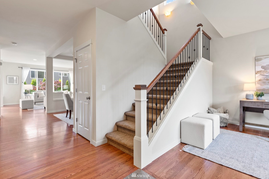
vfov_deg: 70.4
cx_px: 141
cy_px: 86
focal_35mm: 17
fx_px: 127
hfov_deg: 93.2
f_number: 8
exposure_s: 1
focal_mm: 16
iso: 200
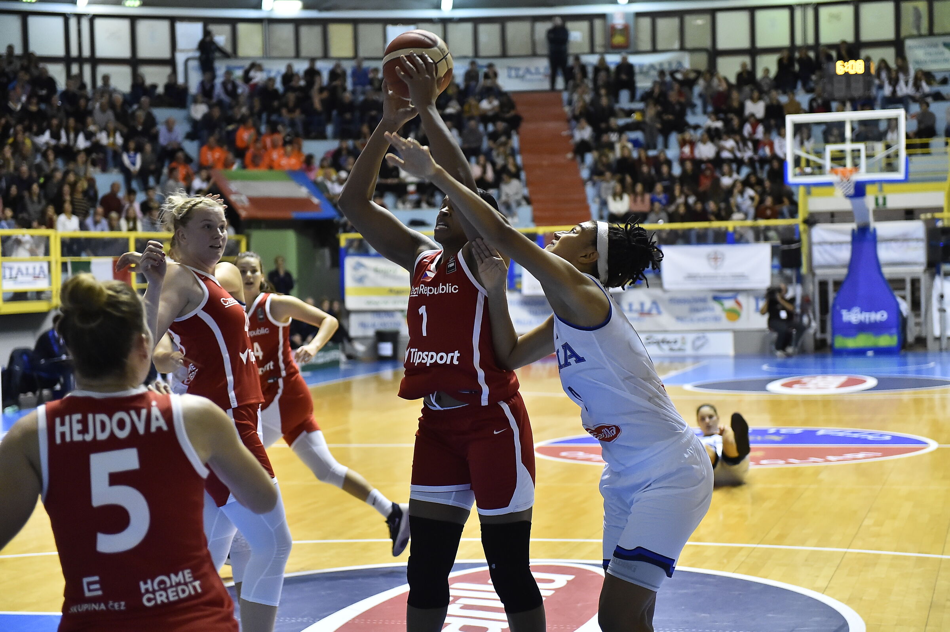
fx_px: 1845
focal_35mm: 70
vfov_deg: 19.4
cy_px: 316
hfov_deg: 28.9
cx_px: 475
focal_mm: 70
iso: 4000
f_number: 2.8
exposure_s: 1/640
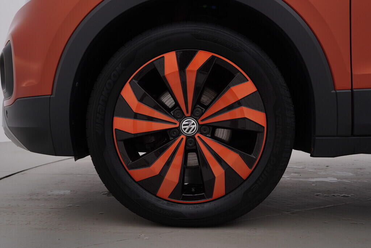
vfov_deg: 36.9
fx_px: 371
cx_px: 186
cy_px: 124
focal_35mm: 36
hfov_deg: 53.1
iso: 125
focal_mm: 24
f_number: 4.5
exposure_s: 1/100
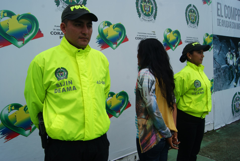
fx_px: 200
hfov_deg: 61.9
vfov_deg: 43.7
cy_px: 80
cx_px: 120
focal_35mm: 30
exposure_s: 1/200
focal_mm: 20
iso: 100
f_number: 10
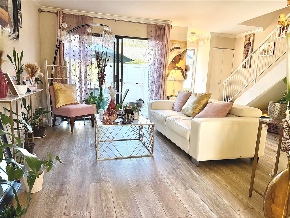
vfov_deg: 56.8
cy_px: 109
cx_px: 145
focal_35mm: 24
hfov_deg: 71.6
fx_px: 201
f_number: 1.78
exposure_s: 1/187
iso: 200
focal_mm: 6.76
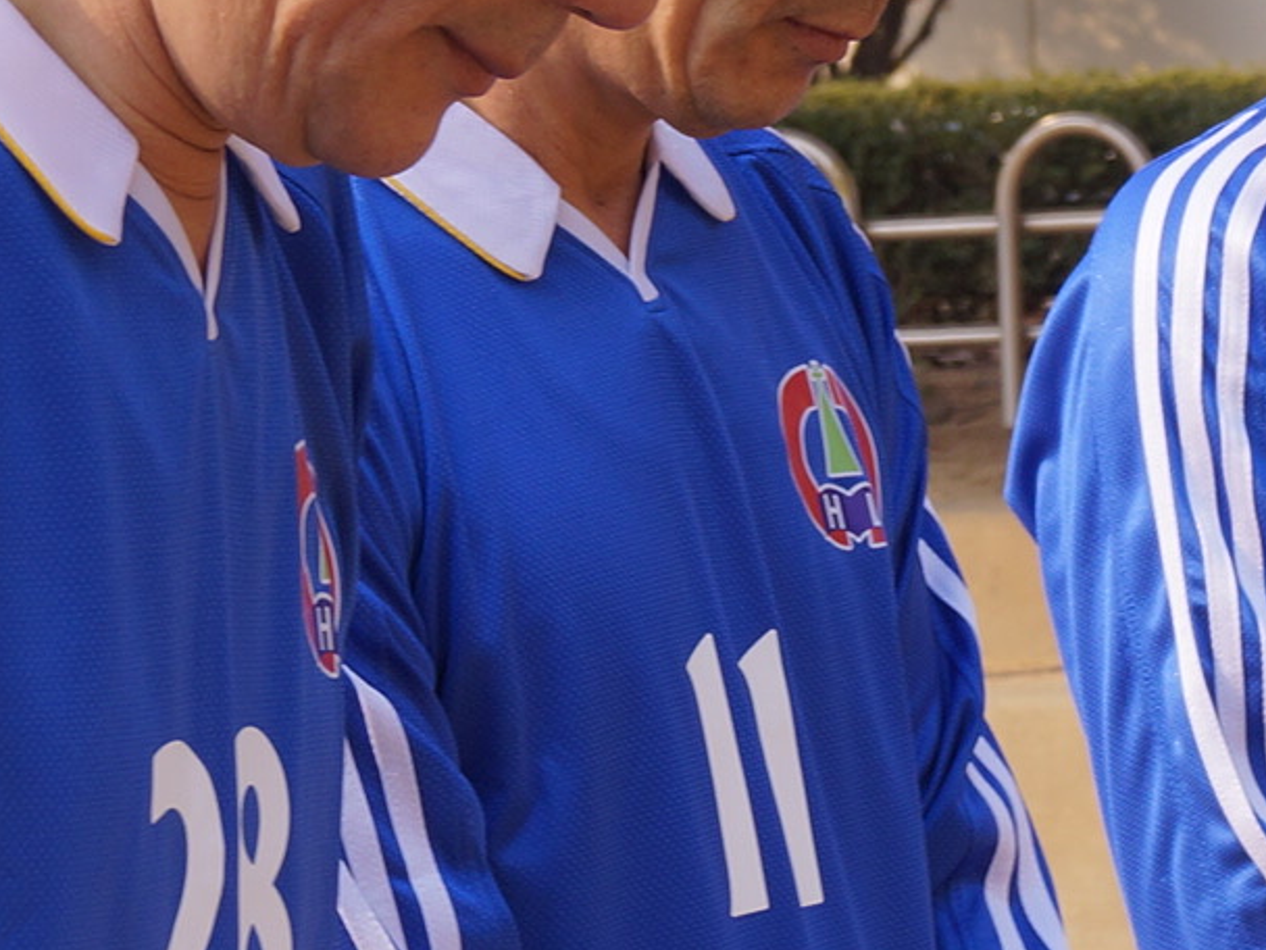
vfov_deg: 7.3
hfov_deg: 9.7
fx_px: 7422
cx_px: 575
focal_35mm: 203
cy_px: 98
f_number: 8
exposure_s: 1/160
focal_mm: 35
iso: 100
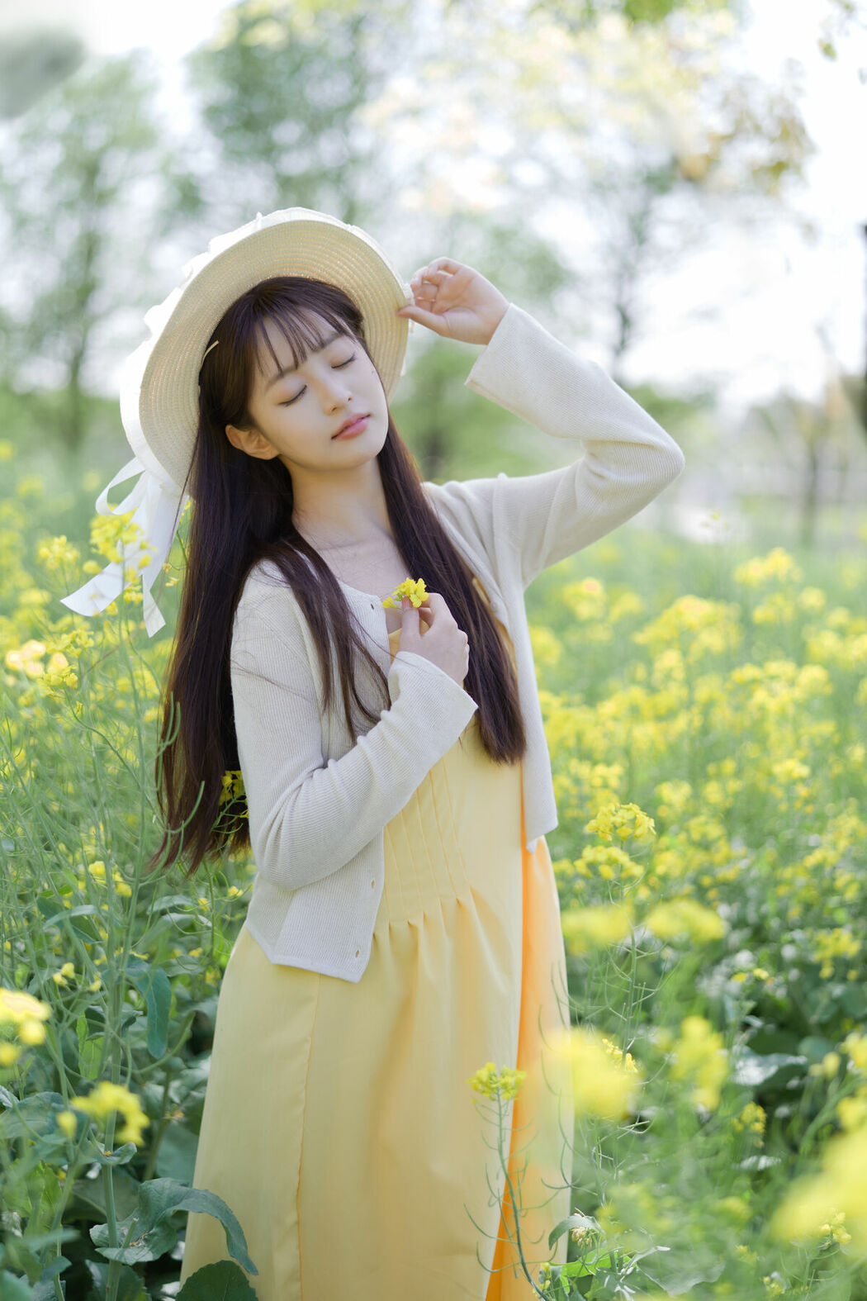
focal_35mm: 50
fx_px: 1806
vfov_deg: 39.6
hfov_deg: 27.0
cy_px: 650
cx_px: 434
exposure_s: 1/1000
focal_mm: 50
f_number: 1.4
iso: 80
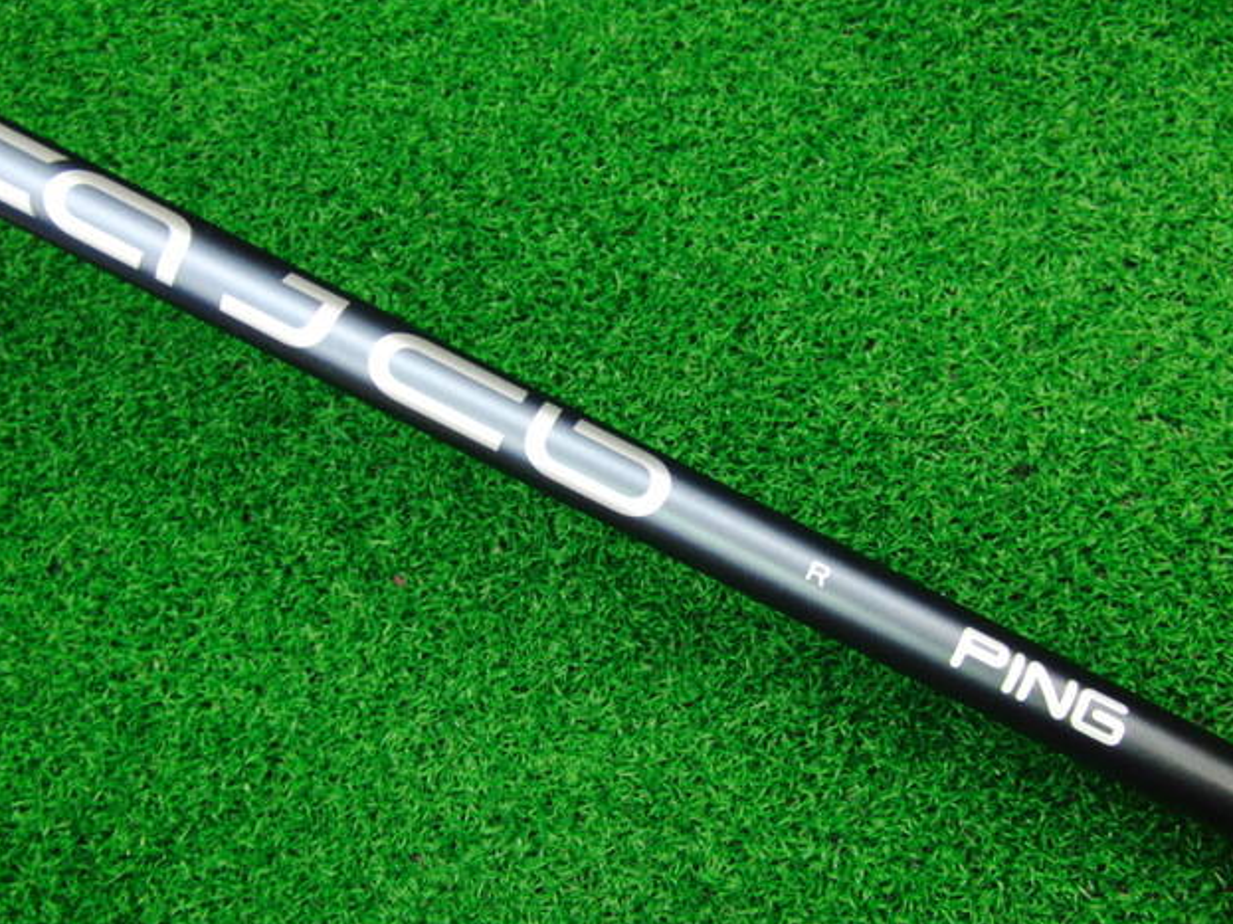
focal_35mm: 38
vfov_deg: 37.7
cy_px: 469
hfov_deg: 49.0
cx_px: 616
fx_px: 1353
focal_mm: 6.42
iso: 400
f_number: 3.6
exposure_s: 1/30
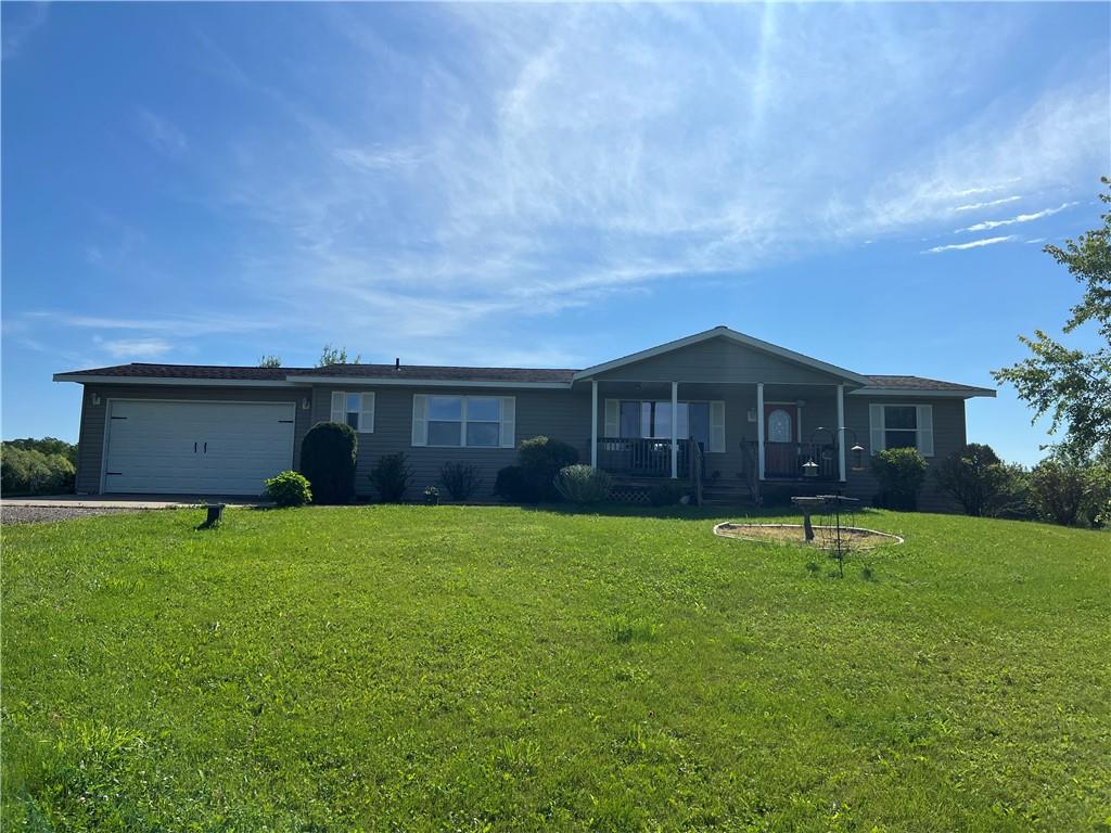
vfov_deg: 53.1
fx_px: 834
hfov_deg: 67.3
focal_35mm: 26
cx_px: 556
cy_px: 416
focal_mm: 5.7
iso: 50
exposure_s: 1/8696
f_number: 1.5
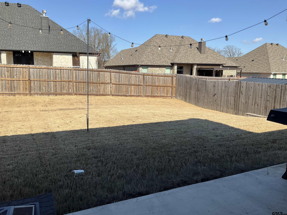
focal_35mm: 29
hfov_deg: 61.7
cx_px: 144
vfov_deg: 48.2
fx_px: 240
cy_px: 108
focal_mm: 3
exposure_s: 1/1730
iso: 25
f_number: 1.8
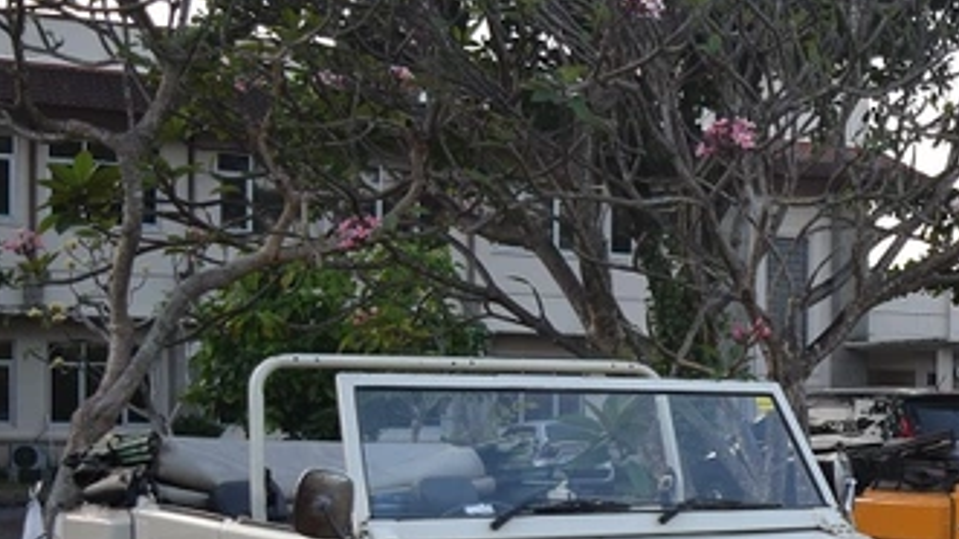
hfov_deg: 24.9
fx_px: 2085
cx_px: 927
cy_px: 490
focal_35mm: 82
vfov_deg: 14.6
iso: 800
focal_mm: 24
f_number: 4
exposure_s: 1/640
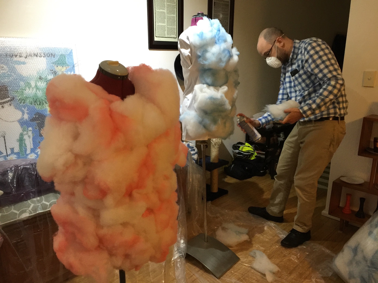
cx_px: 189
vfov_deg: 48.2
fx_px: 317
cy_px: 142
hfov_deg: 61.7
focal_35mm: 29
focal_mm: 4.15
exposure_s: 1/17
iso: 125
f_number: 2.2
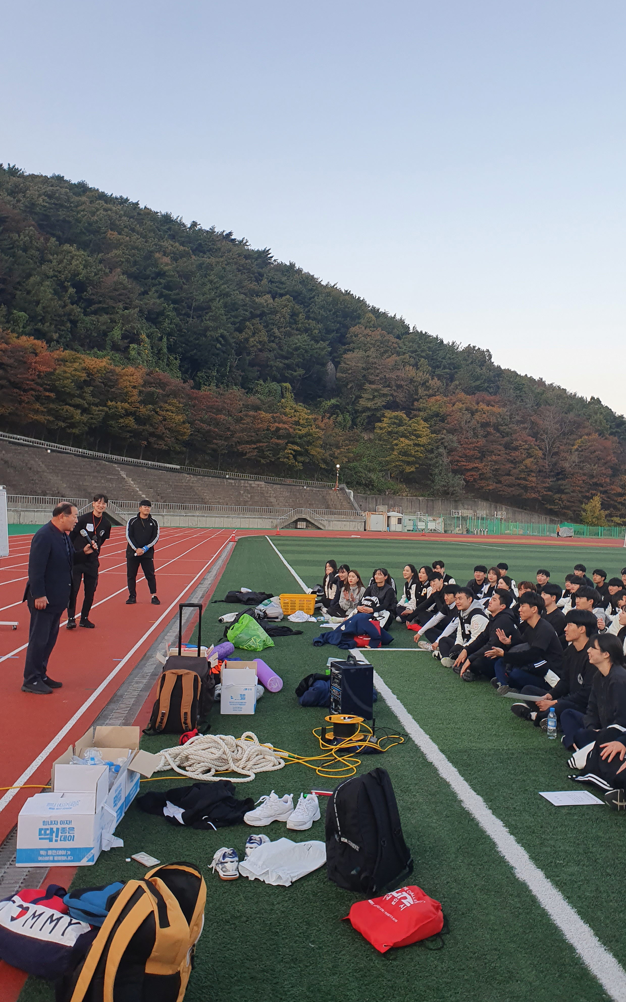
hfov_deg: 44.5
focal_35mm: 28
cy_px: 494
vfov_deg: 66.5
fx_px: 764
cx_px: 345
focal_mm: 4.32
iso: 50
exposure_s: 1/123
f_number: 2.4
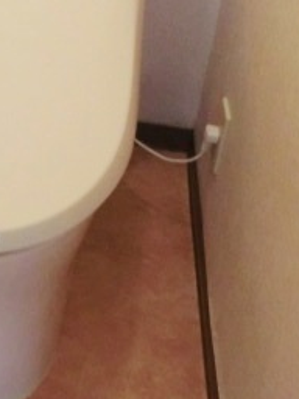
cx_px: -8
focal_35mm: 60
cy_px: 62
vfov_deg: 31.1
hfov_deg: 23.3
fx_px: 691
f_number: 3.2
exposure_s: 1/60
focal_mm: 4.3
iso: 640
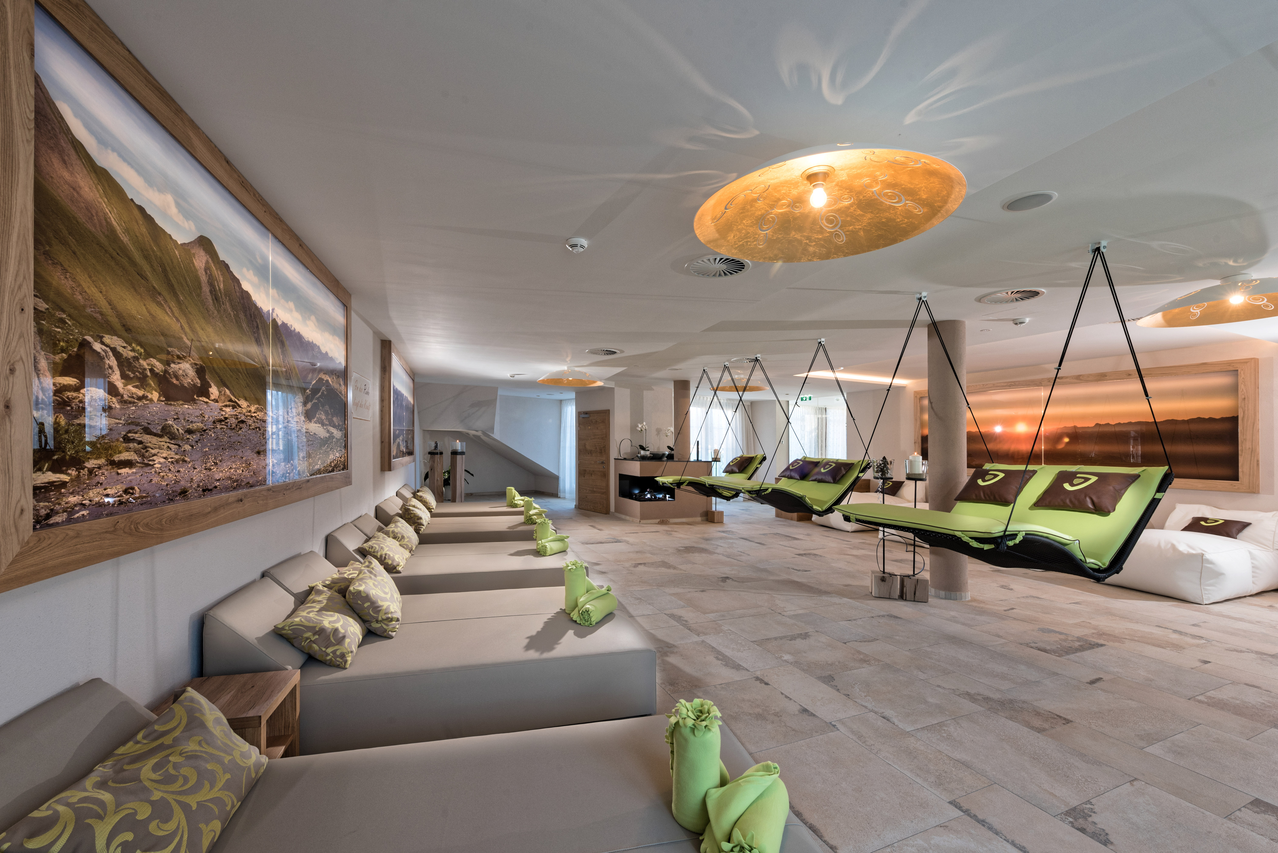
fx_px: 497
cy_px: 426
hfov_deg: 104.2
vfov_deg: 81.3
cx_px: 639
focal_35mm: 14
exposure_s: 1/6
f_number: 11
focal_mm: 14
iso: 200
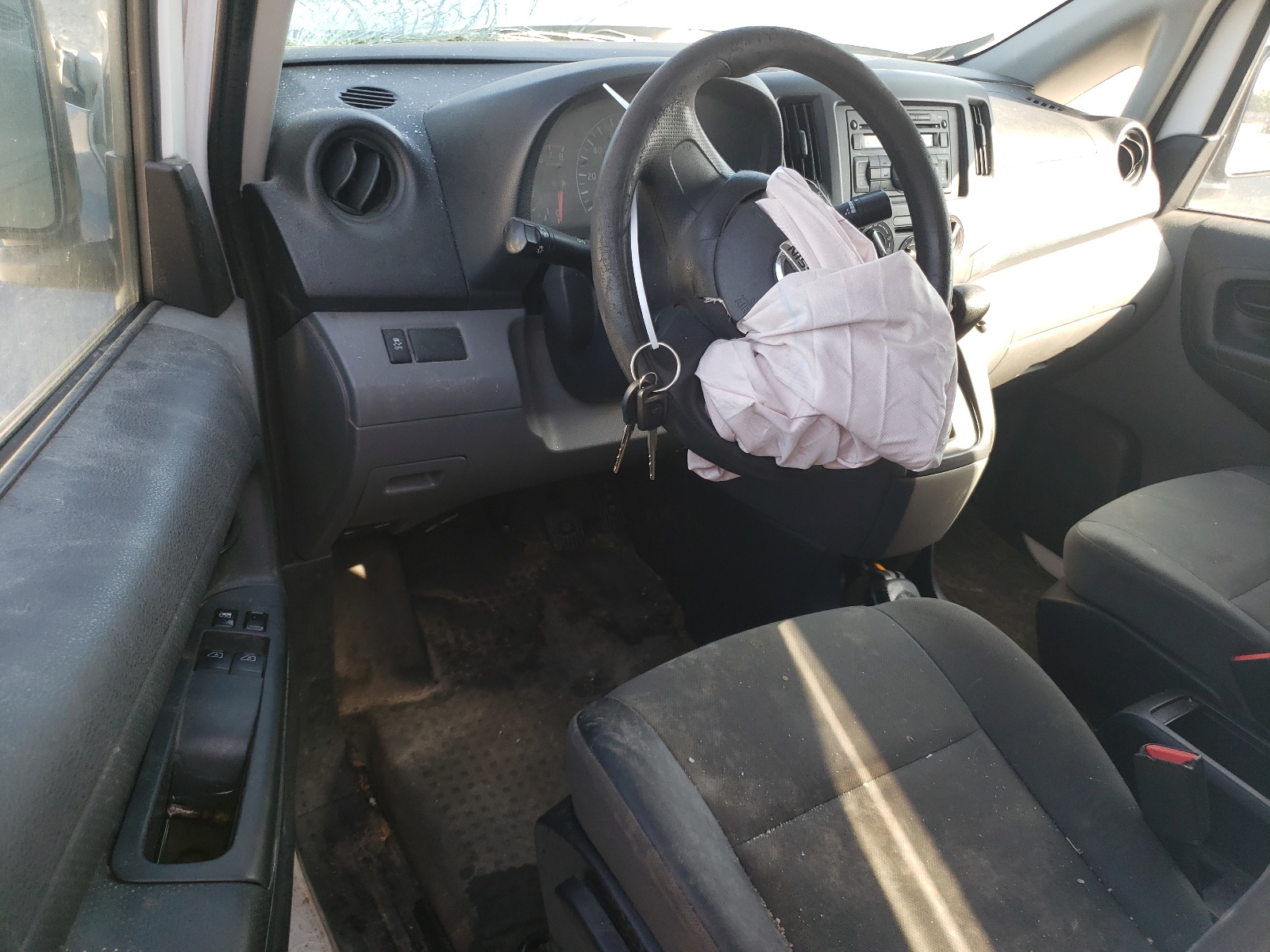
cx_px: 635
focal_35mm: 26
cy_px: 476
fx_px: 954
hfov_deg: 67.3
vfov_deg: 53.1
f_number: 1.5
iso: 50
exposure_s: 1/182
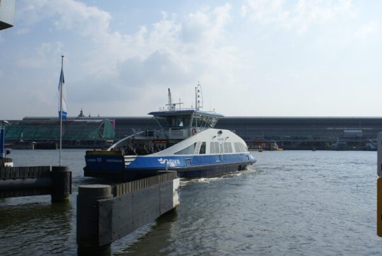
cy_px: 128
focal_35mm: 39
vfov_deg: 34.3
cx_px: 191
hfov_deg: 49.5
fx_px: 414
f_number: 11
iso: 100
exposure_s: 1/250
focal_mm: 26
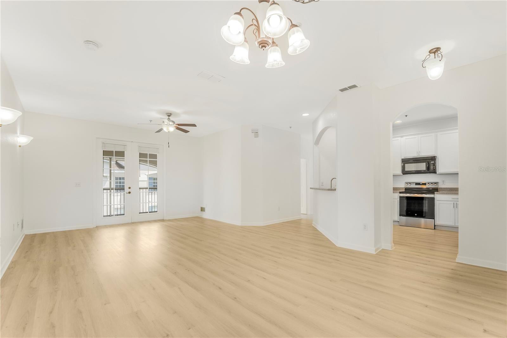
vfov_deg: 76.2
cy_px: 169
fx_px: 215
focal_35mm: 15
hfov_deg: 99.3
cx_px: 254
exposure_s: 1/100
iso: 125
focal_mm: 15.3
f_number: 3.5
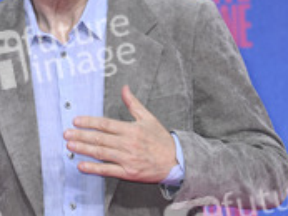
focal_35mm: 399
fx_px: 3322
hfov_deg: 5.0
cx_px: 98
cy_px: 138
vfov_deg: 3.7
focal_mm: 180
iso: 250
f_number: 6.3
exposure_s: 1/250
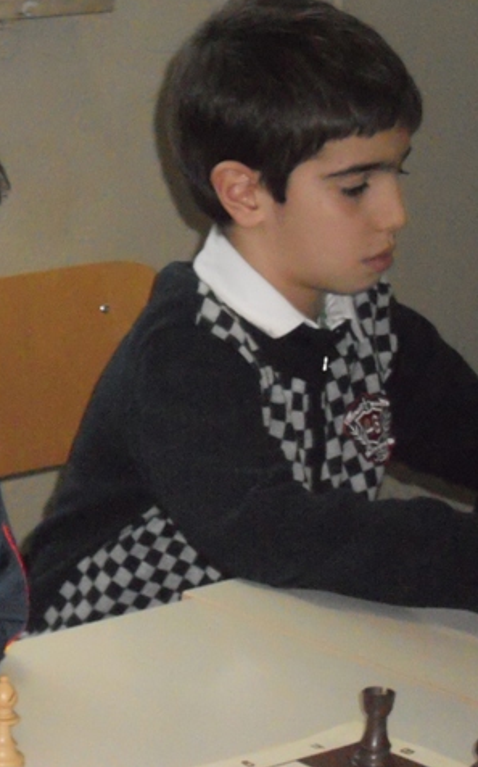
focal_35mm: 154
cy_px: 382
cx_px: 50
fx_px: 3214
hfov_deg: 8.5
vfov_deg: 13.6
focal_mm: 19.6
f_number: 5.9
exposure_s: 1/60
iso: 1250
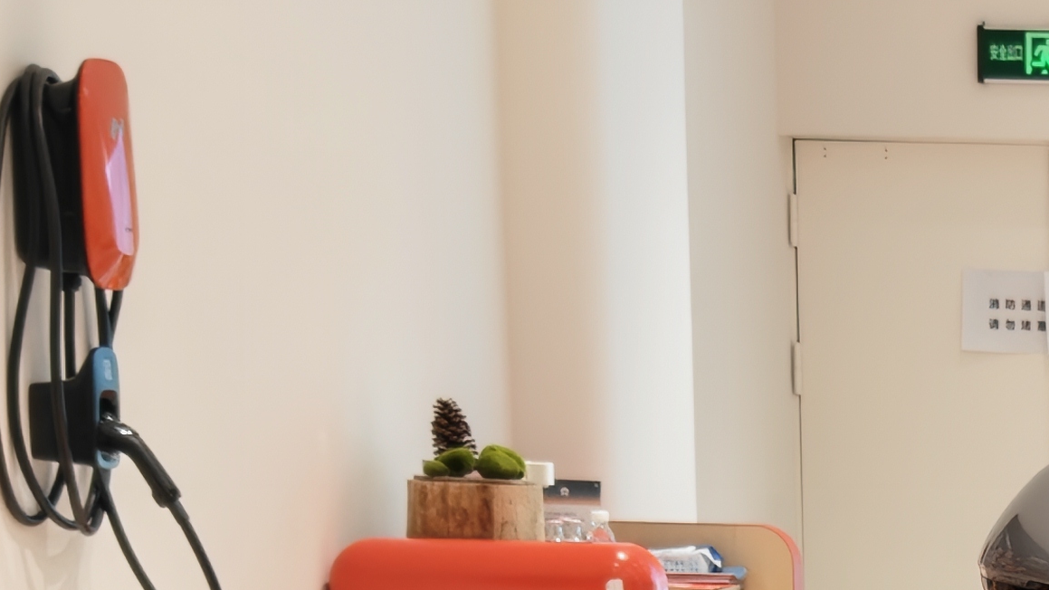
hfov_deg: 11.4
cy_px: 1389
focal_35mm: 181
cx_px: 1608
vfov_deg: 6.4
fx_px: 5035
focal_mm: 8.67
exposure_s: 1/100
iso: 320
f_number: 1.8
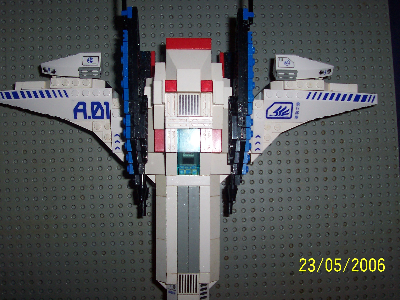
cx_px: 197
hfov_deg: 47.9
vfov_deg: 36.8
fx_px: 451
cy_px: 147
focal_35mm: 39
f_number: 2.8
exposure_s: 1/60
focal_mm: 5.6
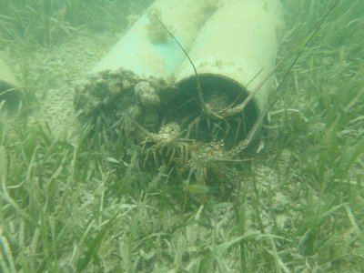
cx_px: 182
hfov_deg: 63.4
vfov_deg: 49.7
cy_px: 136
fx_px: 294
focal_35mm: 28
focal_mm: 5
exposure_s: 1/80
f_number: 5
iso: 64
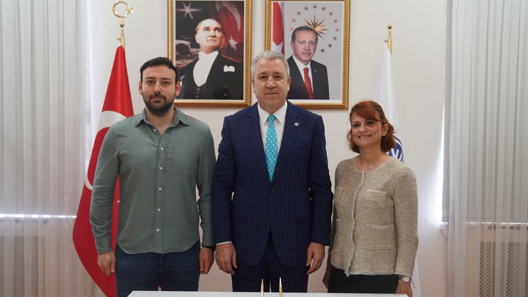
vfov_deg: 29.7
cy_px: 166
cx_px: 270
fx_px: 560
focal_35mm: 40
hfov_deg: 50.5
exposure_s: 1/125
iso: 1000
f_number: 3.2
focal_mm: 36
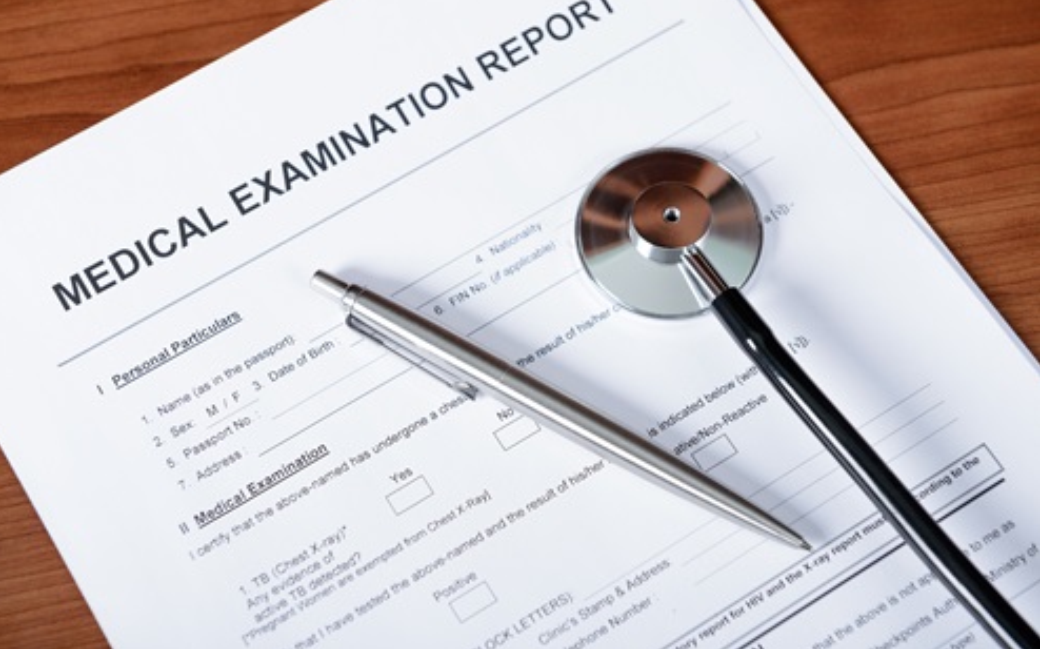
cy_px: 302
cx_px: 516
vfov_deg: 20.3
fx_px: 1813
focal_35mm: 64
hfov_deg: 32.0
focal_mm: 62
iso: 100
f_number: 6.3
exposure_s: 1/200
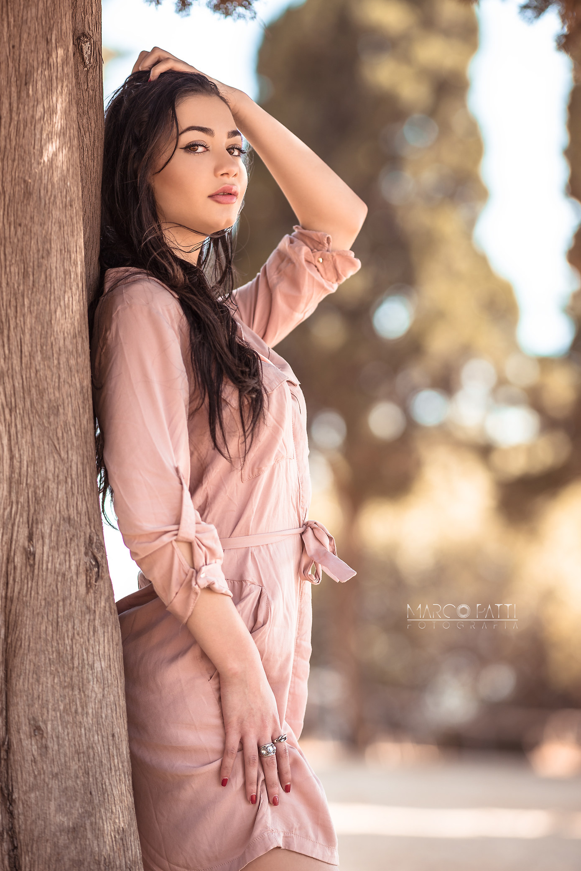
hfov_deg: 11.3
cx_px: 288
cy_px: 419
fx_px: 2927
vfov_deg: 16.9
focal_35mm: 121
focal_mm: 105
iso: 100
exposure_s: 1/640
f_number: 2
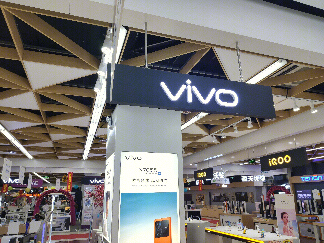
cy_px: 122
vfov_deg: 53.1
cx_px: 162
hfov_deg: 67.3
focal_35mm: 26
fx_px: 243
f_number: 1.75
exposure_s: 1/100
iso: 126
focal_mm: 4.75
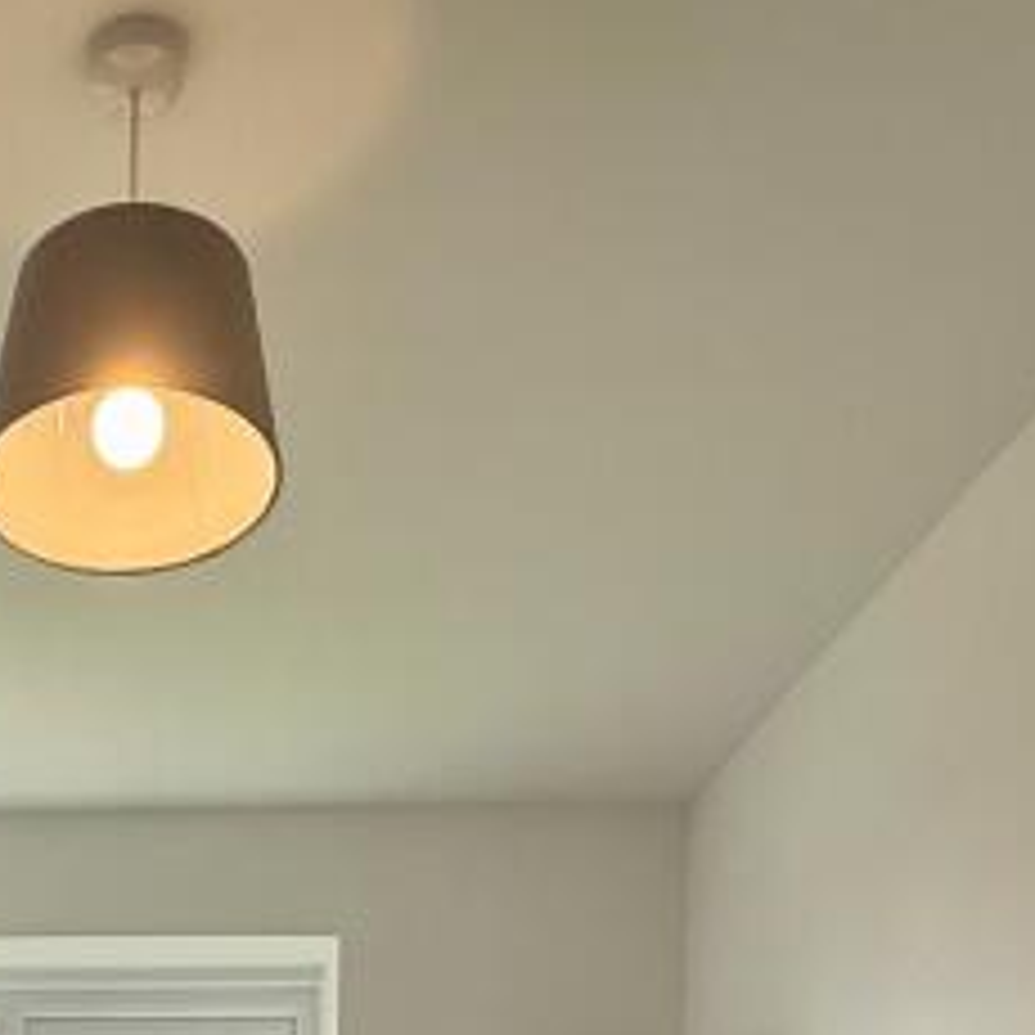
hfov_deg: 28.6
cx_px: -63
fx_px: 1861
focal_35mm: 55
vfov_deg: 23.5
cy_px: 1629
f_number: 2.2
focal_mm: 2.22
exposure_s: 1/191
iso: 64
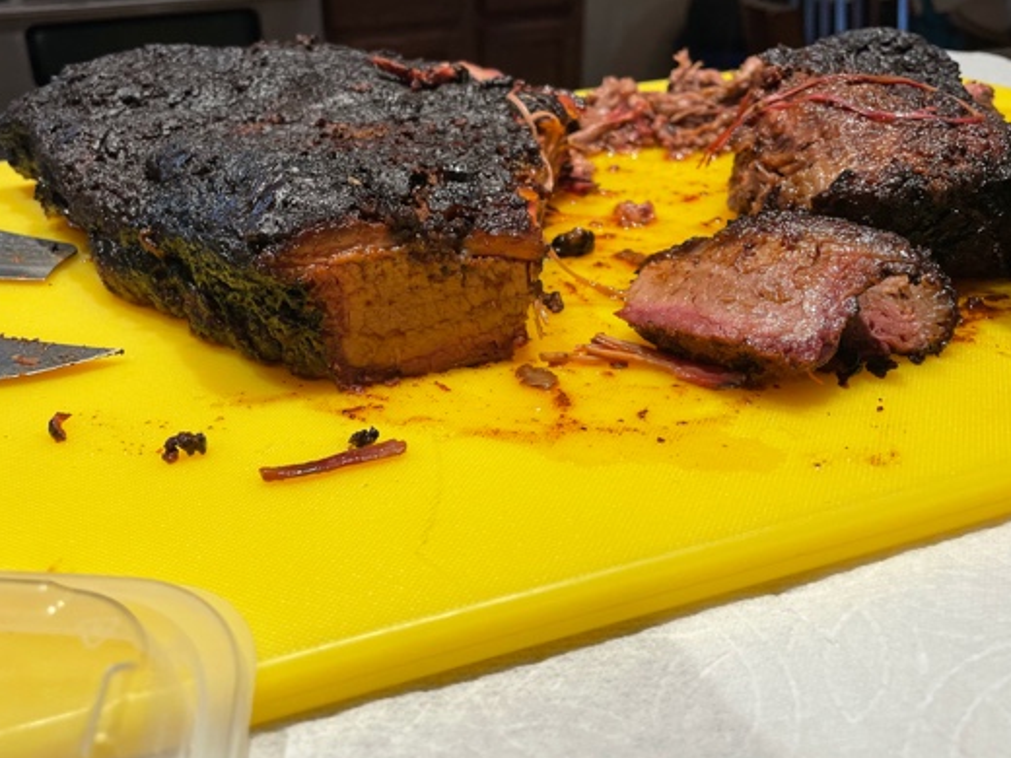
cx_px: 404
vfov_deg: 44.2
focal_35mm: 32
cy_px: 371
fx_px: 935
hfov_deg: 56.4
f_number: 1.6
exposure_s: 1/120
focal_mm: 4.2
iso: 100
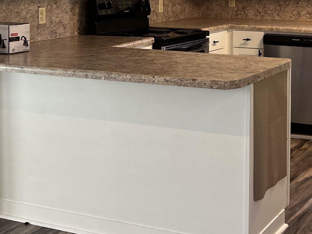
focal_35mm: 74
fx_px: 667
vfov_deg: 19.4
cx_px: 231
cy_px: 6
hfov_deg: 26.0
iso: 80
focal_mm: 5.7
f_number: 1.5
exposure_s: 1/60
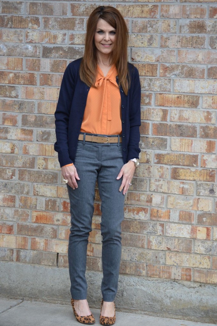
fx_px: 897
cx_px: 108
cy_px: 163
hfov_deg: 13.8
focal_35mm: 99
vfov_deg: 20.6
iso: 400
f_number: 4.5
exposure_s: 1/320
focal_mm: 66
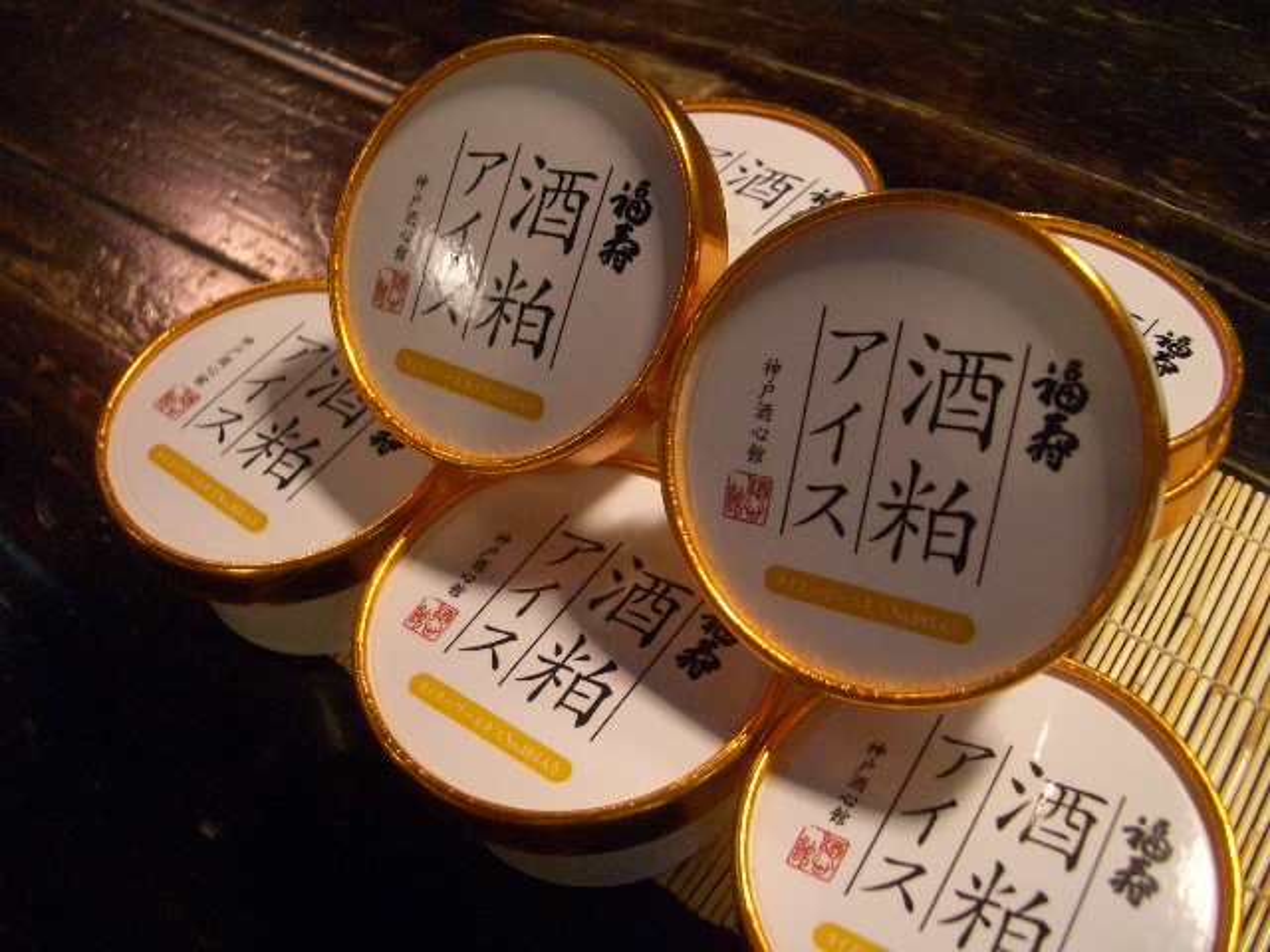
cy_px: 476
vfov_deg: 40.7
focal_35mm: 35
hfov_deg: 52.6
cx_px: 635
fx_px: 1284
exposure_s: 1/40
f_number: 2.6
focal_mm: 5.8
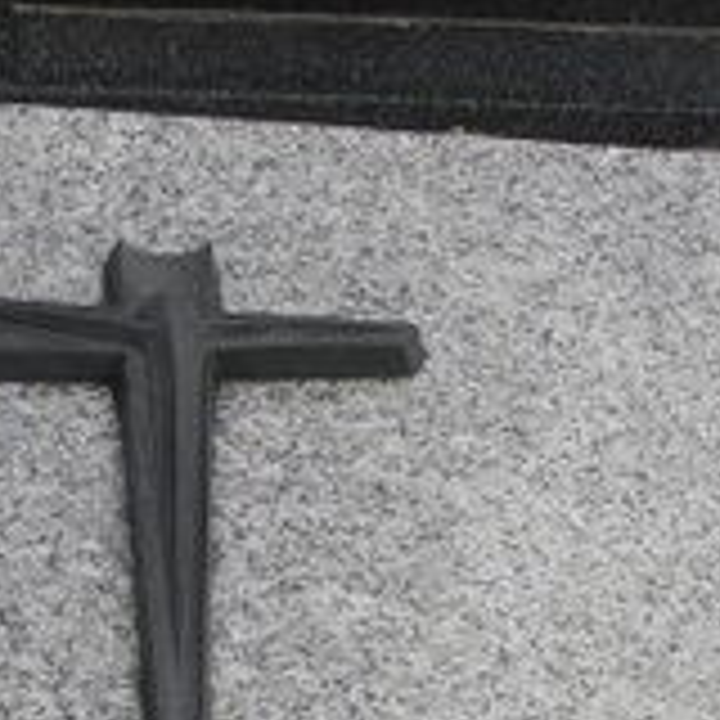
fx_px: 3953
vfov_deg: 9.9
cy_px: 1296
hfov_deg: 10.4
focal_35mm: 168
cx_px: 410
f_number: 3.2
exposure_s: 1/1000
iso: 100
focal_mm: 8.1
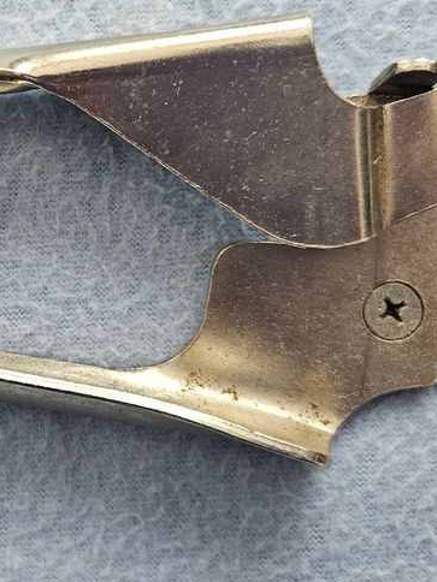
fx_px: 640
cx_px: -2
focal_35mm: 38
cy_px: 236
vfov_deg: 48.7
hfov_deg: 34.3
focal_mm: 5.4
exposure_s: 1/101
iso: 320
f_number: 1.8
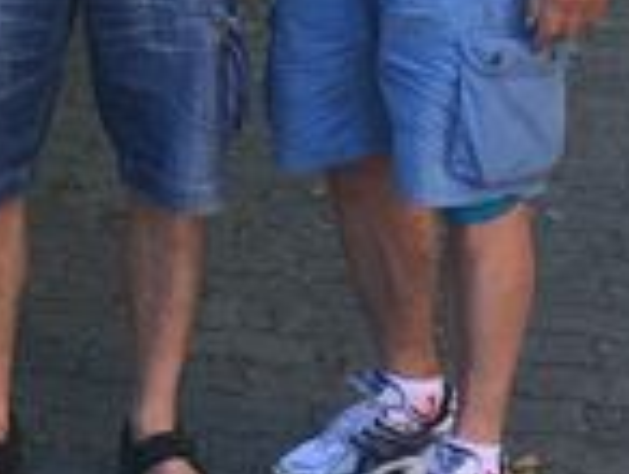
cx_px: -146
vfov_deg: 10.2
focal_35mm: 139
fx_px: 2530
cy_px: -299
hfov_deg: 13.7
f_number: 2.2
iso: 32
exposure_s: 1/237
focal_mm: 4.15
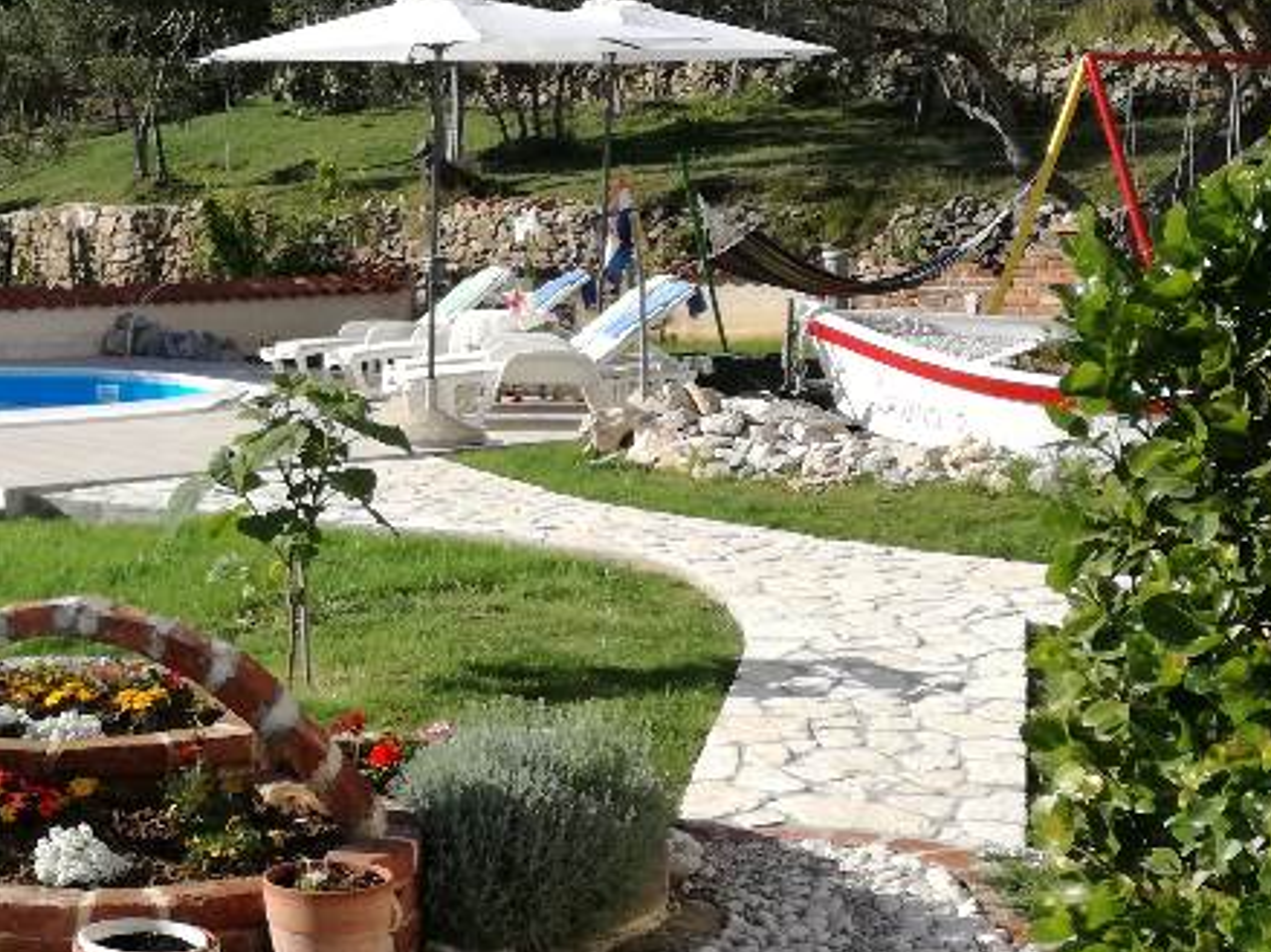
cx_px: -52
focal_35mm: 63
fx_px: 2313
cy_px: 515
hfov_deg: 28.5
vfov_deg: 23.3
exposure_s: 1/1092
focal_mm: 3.79
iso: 50
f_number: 2
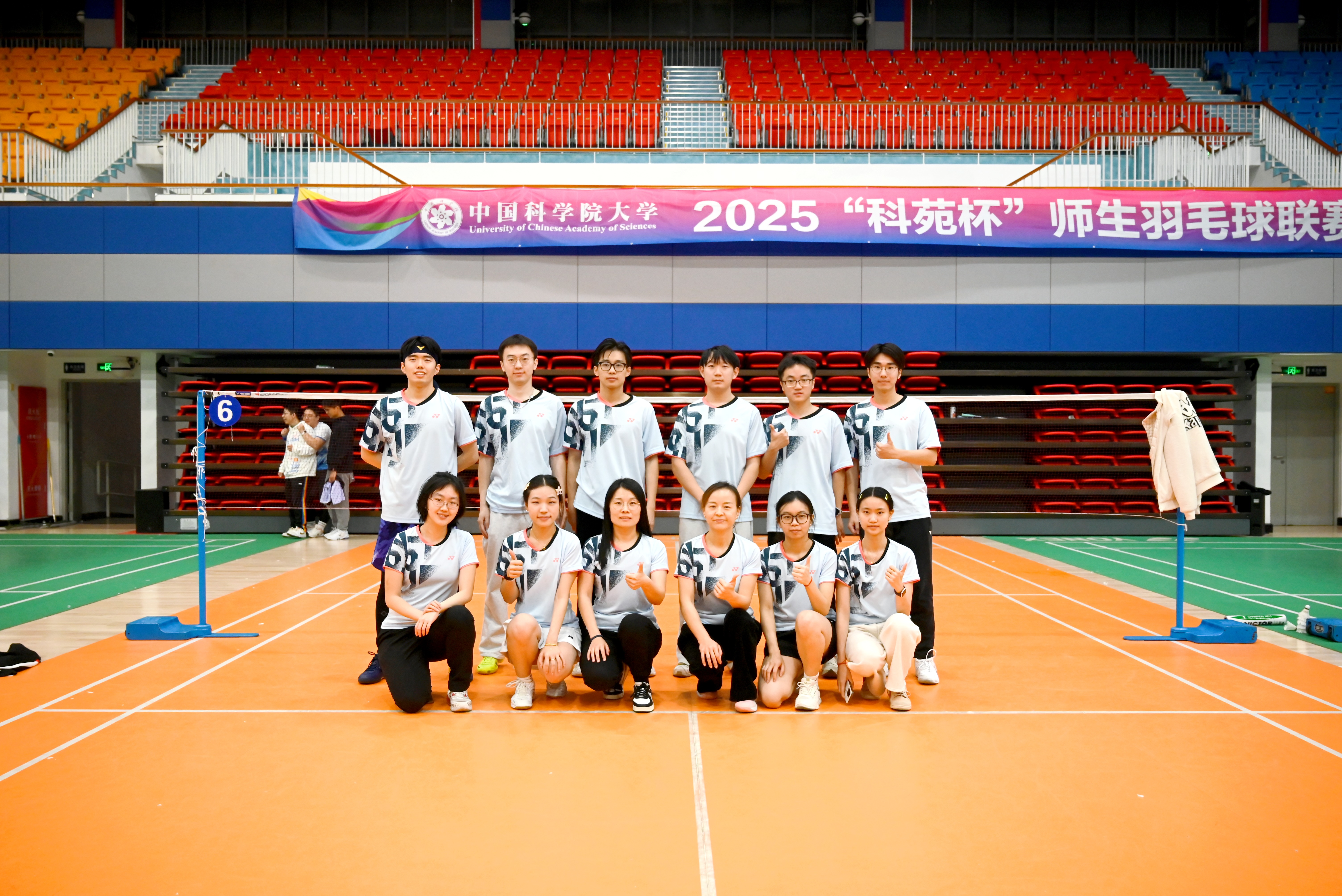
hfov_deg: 59.5
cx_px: 671
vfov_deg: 41.7
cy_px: 448
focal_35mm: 32
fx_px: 1175
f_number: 4
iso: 2200
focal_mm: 31.5
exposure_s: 1/125
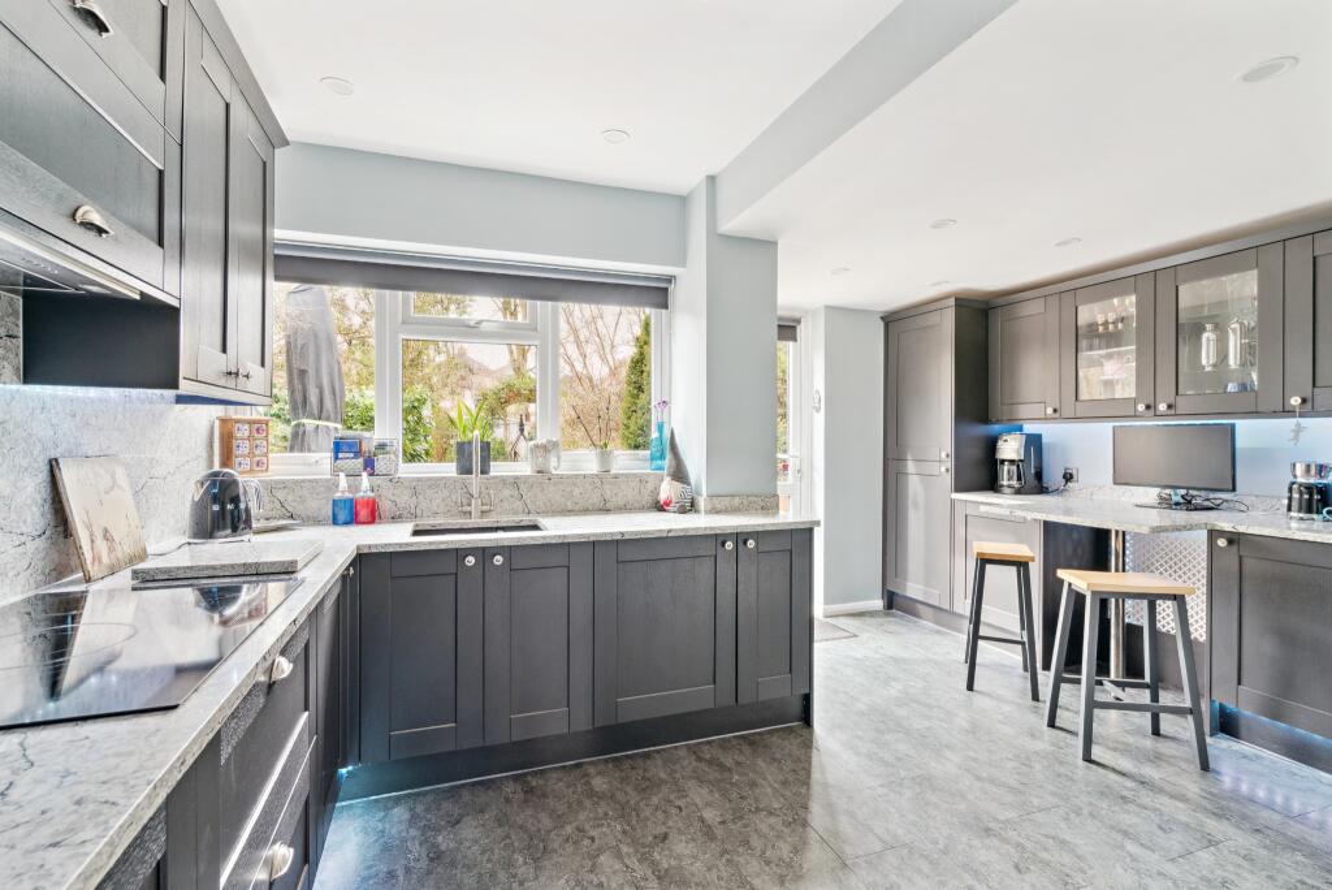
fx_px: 592
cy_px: 445
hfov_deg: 96.7
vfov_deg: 73.8
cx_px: 666
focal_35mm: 16
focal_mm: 16
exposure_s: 1/10
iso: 640
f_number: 8
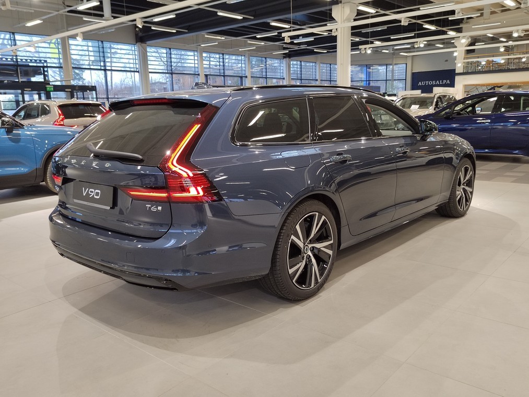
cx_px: 264
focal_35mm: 29
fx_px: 443
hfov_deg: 61.7
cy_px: 198
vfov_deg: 48.2
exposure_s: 1/120
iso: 1059
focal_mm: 5.52
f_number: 1.9
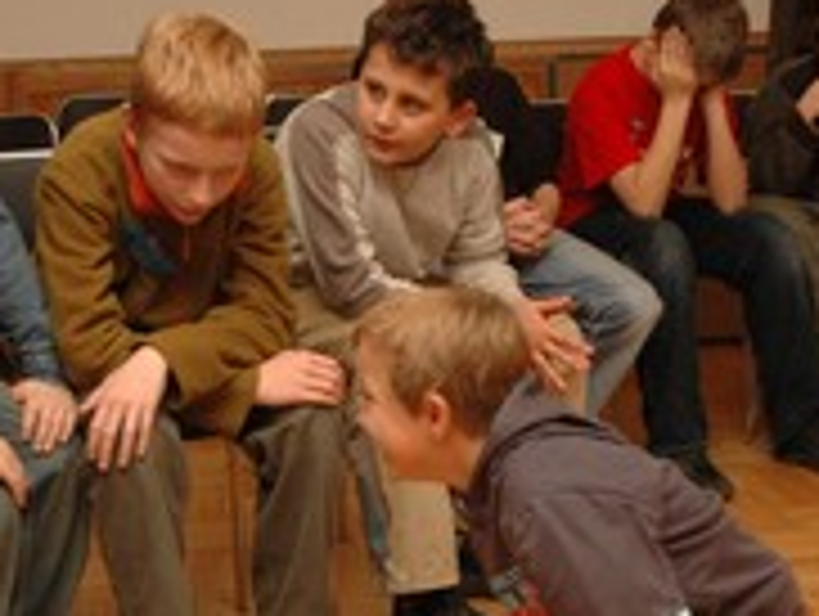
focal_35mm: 79
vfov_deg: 18.5
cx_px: 396
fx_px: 1873
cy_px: 499
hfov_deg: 24.7
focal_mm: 25
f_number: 5.6
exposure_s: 1/45
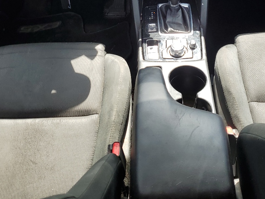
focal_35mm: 53
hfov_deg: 36.0
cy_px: 13
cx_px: 160
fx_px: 406
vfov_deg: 26.4
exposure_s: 1/333
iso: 50
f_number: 1.5
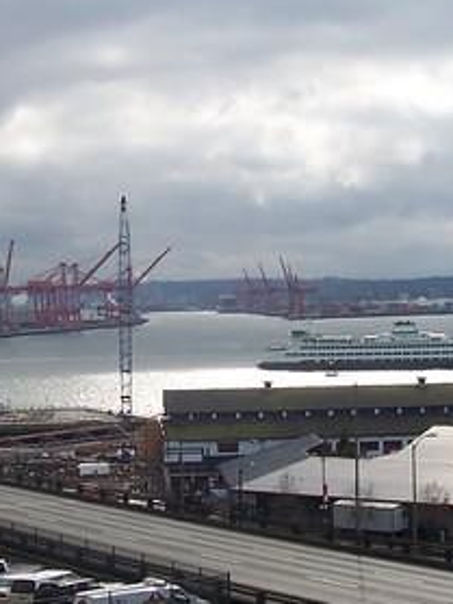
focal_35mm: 85
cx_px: 132
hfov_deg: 17.3
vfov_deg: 23.0
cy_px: 303
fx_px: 1484
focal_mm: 5.6
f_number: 5.6
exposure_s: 1/750
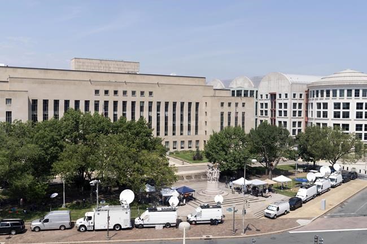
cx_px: 184
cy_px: 122
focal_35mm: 34
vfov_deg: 38.9
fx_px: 347
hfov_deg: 55.8
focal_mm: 34
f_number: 8
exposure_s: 1/200
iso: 80
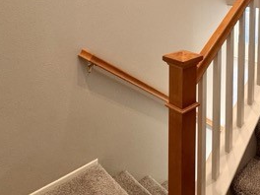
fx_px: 255
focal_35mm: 34
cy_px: -10
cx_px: 201
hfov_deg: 51.2
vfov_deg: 36.5
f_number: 2.2
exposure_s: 1/60
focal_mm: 2.22
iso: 200
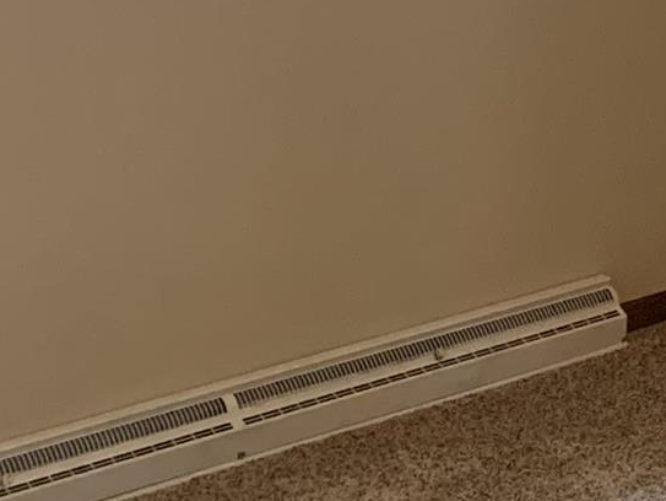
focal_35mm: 147
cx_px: 1332
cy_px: -456
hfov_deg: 12.0
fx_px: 2830
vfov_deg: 9.5
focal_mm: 4.25
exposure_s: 1/60
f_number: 1.8
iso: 125
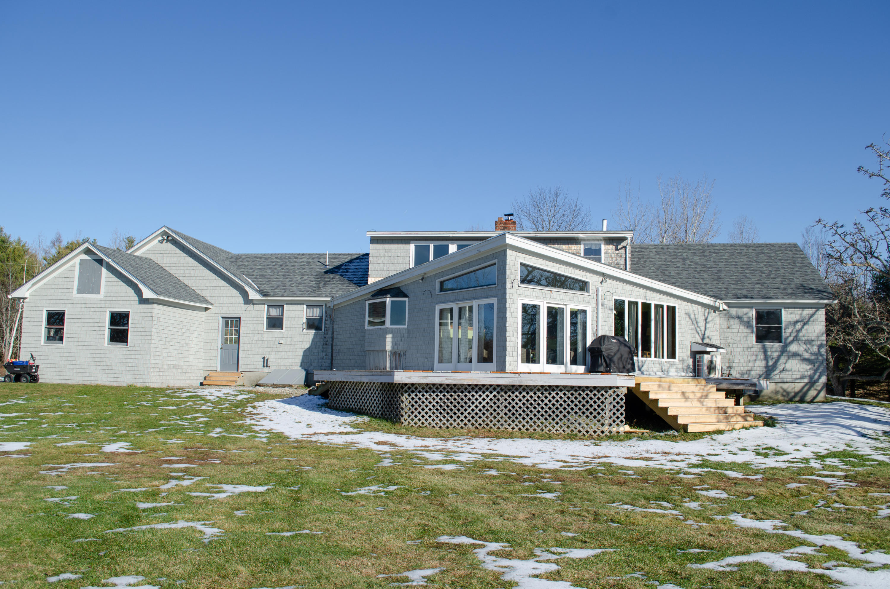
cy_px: 294
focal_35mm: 30
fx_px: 740
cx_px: 445
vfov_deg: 43.4
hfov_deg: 62.0
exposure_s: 1/250
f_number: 8
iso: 100
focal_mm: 20
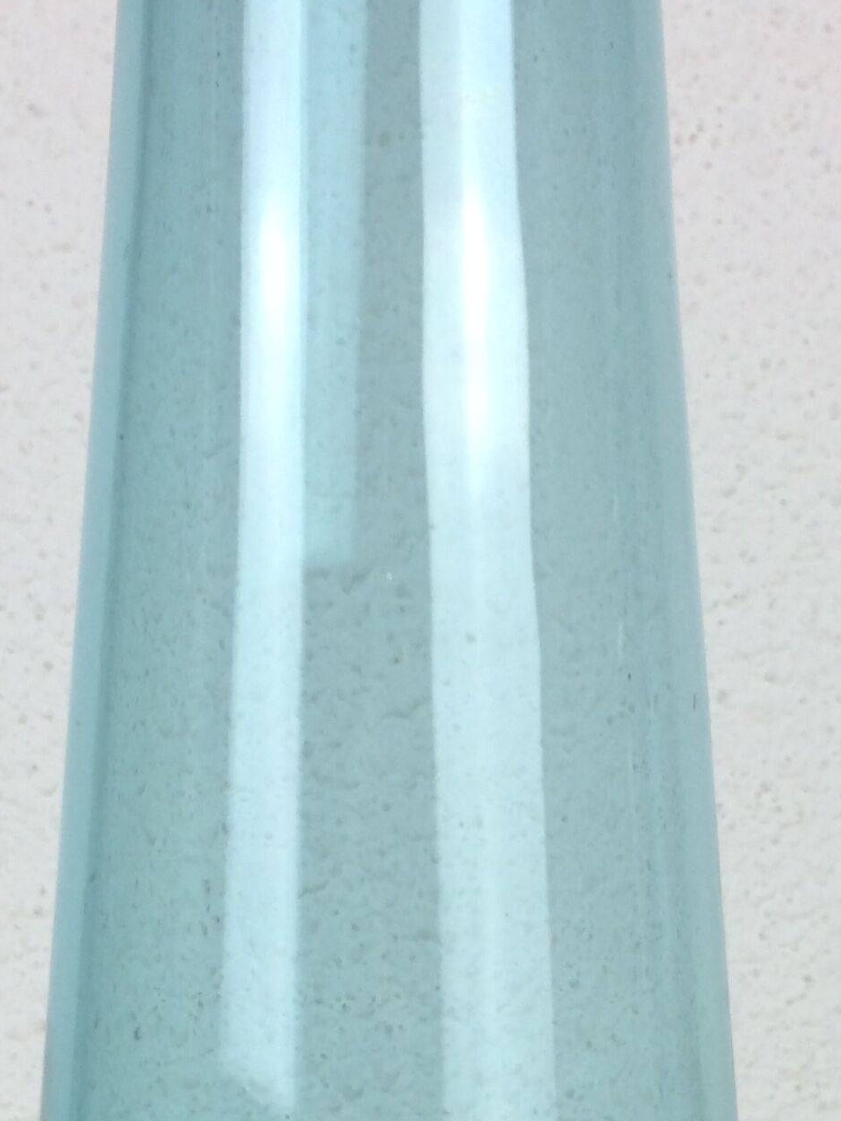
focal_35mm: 76
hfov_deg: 19.4
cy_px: 1019
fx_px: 2461
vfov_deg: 24.9
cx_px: 402
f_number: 2.2
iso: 50
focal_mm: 4.15
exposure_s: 1/100
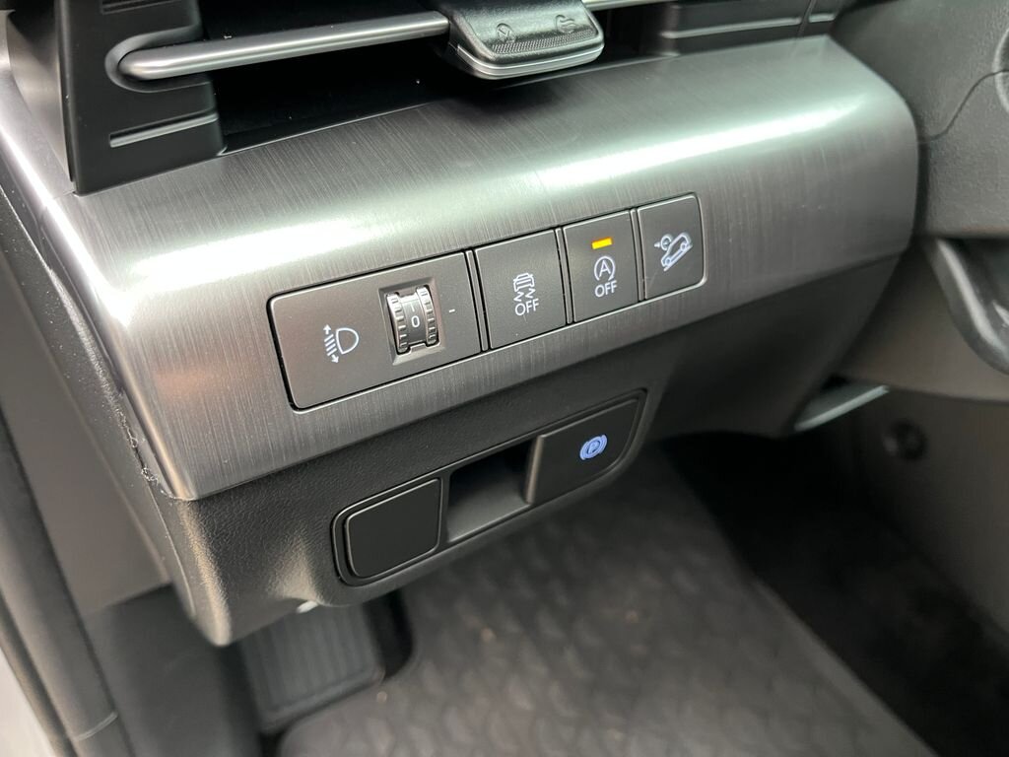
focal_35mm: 26
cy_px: 378
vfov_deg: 53.1
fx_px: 758
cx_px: 504
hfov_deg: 67.3
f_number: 1.6
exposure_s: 1/60
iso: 250
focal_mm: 5.1
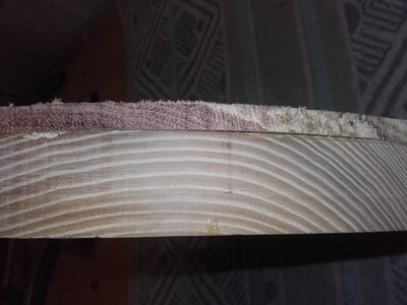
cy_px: 152
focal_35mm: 31
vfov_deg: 45.4
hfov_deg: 58.4
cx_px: 204
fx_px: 364
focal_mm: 3.31
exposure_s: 1/175
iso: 50
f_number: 2.2
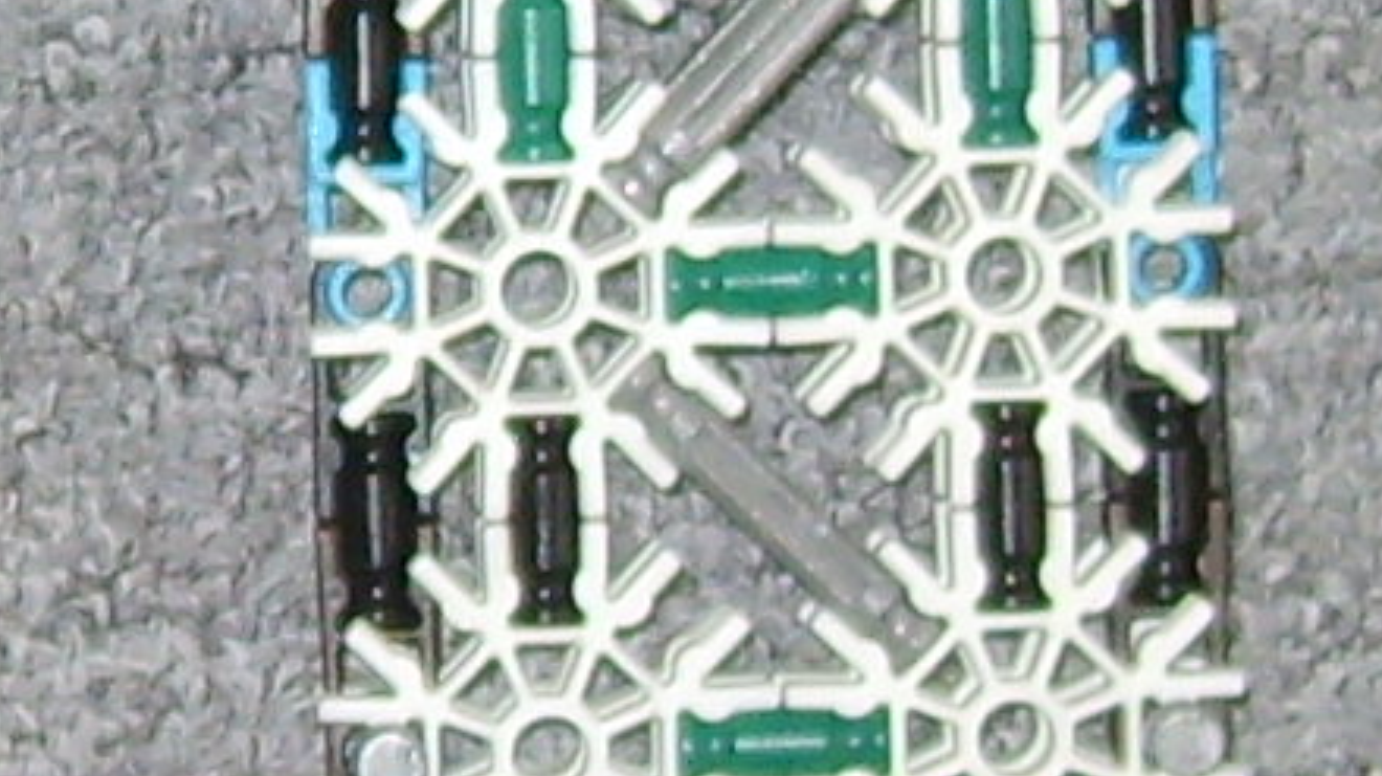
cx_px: -66
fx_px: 10366
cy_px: -167
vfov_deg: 4.3
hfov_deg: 7.6
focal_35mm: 283
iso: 100
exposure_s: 1/30
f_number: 2.8
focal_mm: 7.4
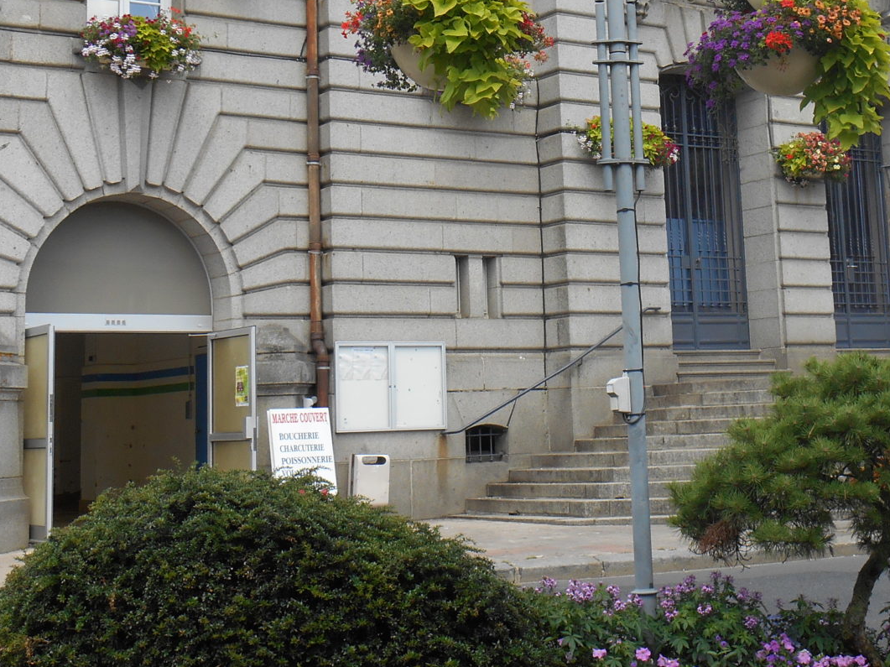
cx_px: 542
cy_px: 96
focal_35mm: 66
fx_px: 1696
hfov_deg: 29.3
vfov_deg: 21.8
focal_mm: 6.3
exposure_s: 1/250
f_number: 3.7
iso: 80
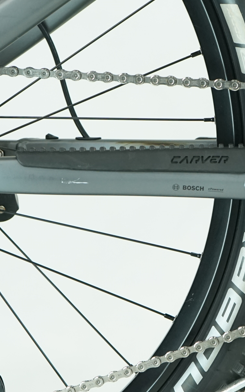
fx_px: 1250
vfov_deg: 17.8
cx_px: 198
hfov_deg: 11.2
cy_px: 237
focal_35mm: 117
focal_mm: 46
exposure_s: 1/200
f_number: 5.6
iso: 1600
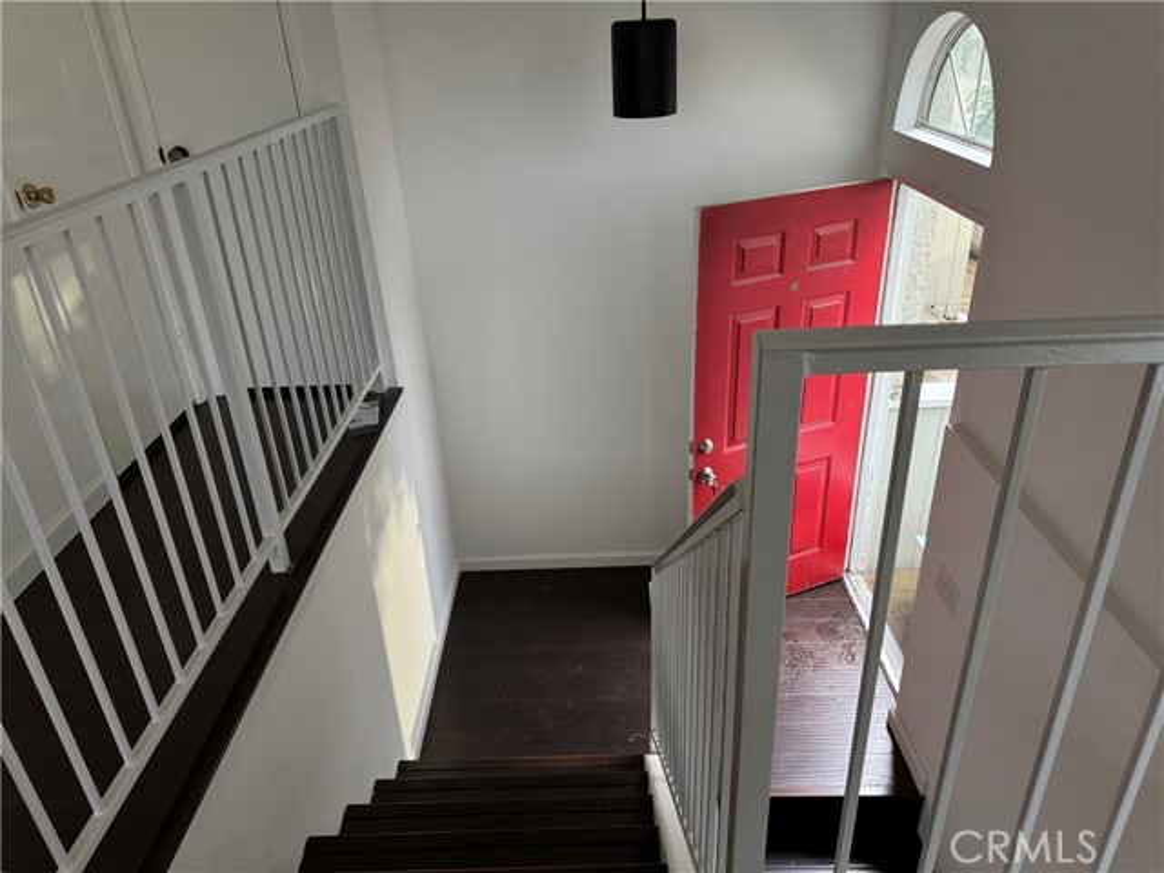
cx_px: 582
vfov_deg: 56.8
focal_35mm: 24
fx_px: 807
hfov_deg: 71.6
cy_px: 436
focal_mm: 6.76
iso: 640
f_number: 1.78
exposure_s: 1/60
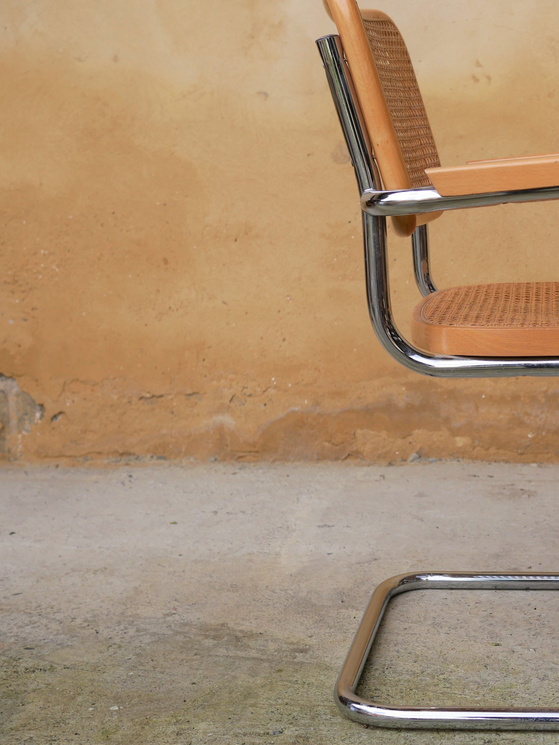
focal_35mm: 61
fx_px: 1313
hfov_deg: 23.1
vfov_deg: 31.7
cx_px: 553
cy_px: 367
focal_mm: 20
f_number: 3.2
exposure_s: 1/400
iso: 200
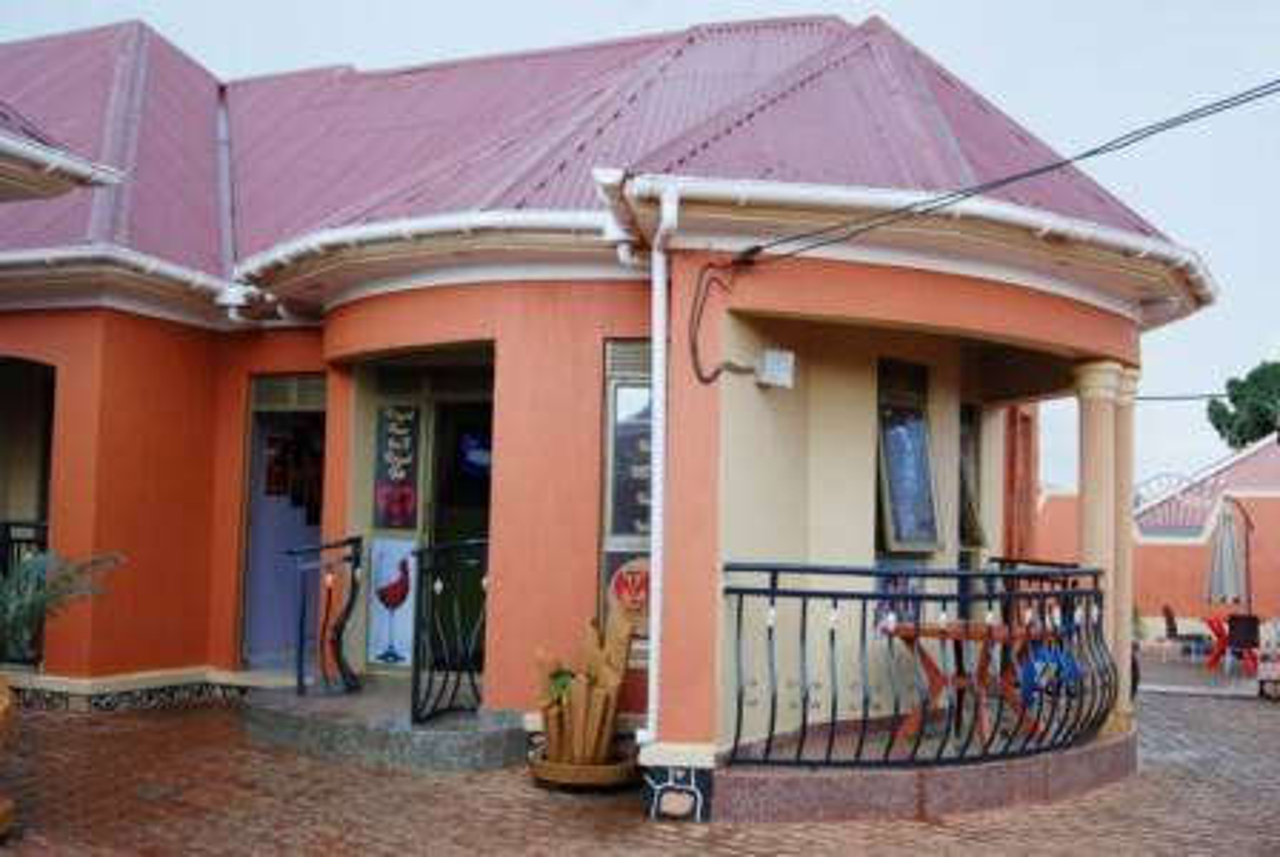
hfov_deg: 46.3
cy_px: 428
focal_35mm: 42
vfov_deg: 32.0
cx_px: 640
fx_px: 1495
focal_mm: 28
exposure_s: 1/200
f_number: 3.3
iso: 640
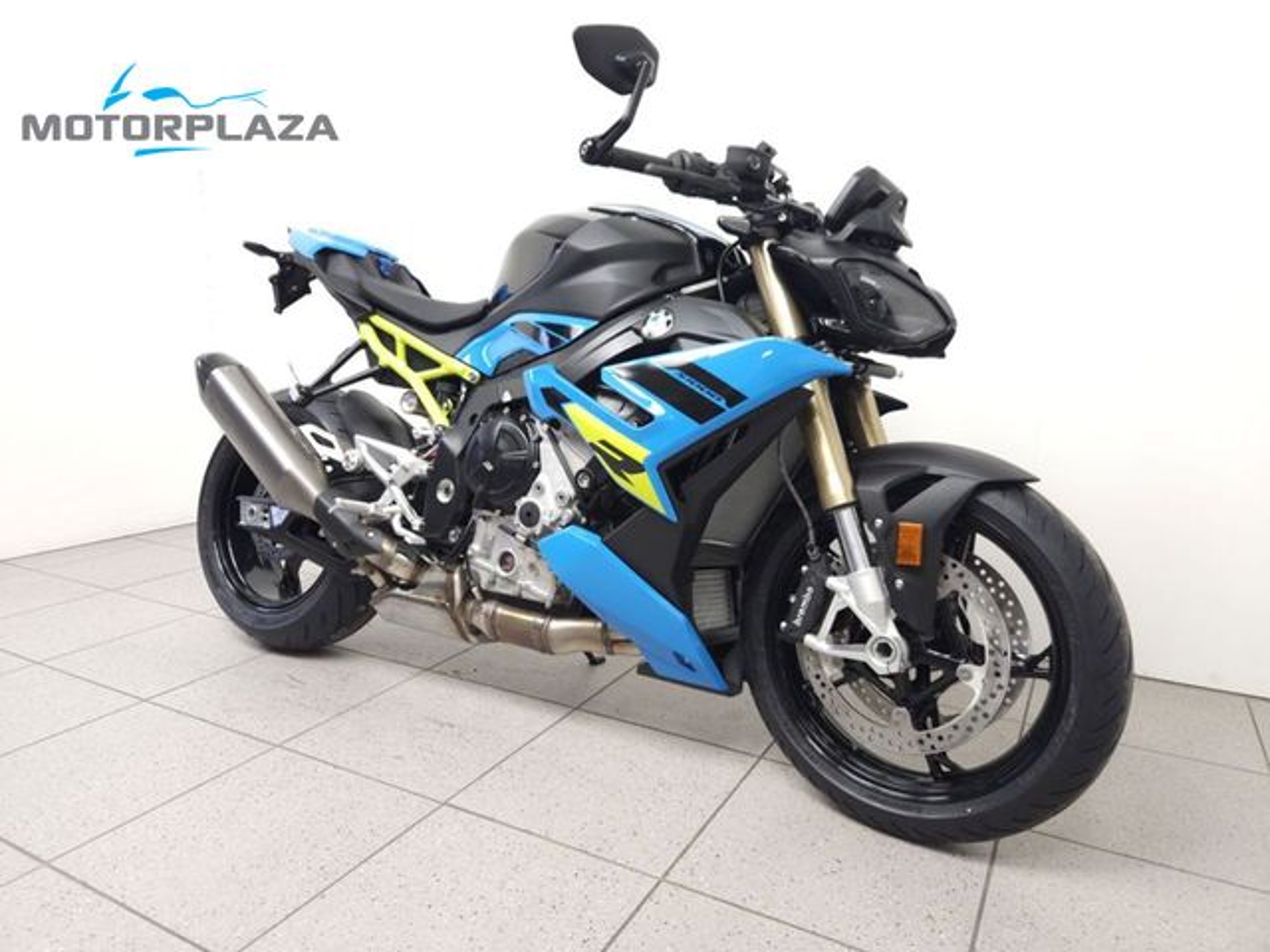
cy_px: 476
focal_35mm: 23
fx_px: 844
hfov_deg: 73.9
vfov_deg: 58.9
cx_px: 635
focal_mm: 5.4
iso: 125
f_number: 1.8
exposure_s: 1/50
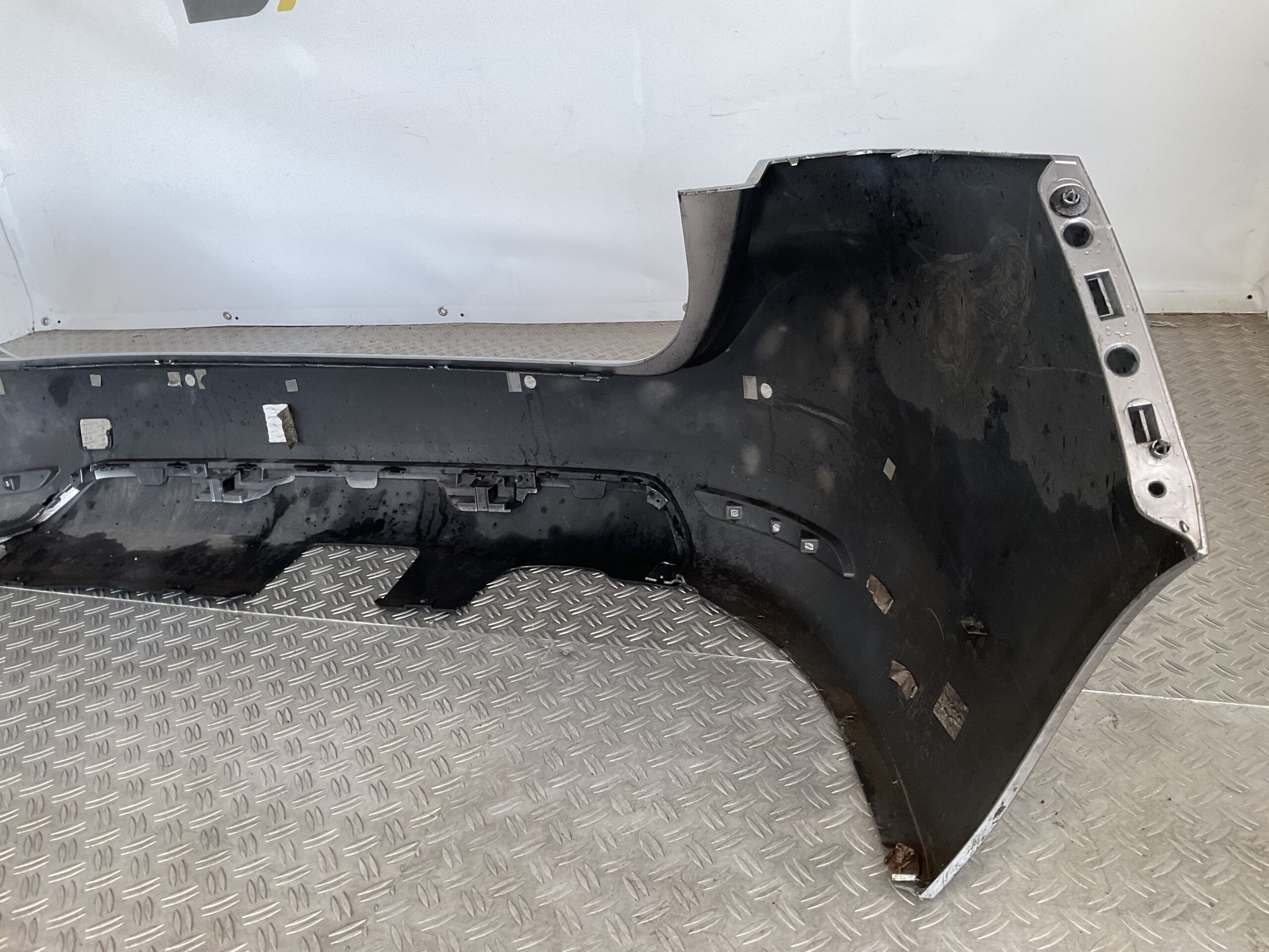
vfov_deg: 48.2
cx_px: 634
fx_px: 1063
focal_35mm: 29
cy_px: 476
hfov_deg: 61.7
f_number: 1.8
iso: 40
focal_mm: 3
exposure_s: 1/50
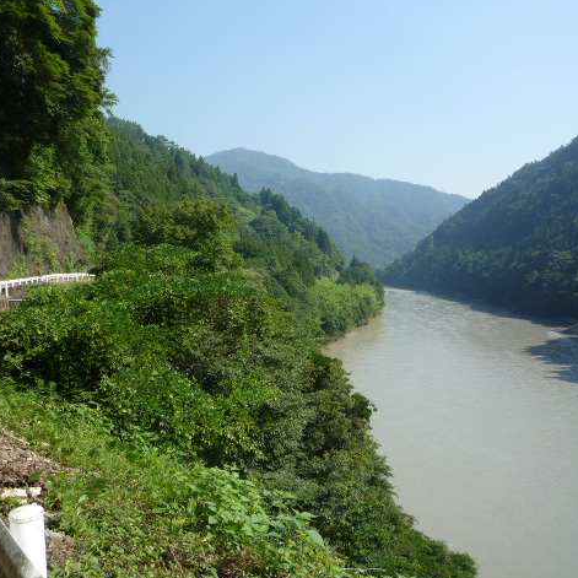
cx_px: 256
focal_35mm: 30
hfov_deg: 53.9
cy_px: 291
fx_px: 567
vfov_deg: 54.0
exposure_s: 1/500
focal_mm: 4.4
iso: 100
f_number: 4
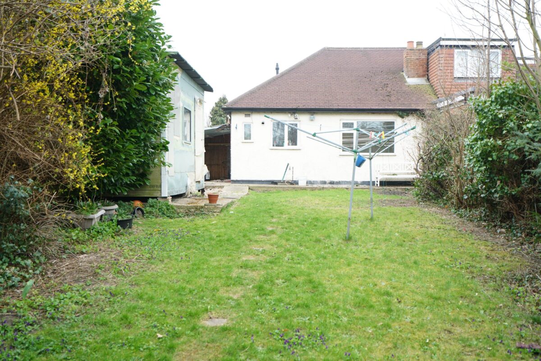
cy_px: 180
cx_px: 270
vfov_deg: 41.1
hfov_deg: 58.7
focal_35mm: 32
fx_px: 481
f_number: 4.5
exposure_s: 1/400
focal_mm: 32
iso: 400
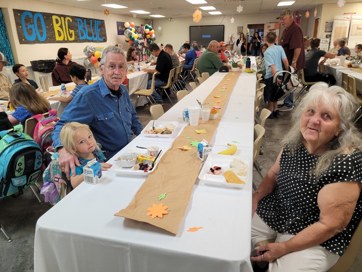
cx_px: 181
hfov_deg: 67.3
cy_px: 136
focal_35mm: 26
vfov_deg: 53.1
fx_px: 272
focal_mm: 5.4
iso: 200
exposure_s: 1/120
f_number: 1.8
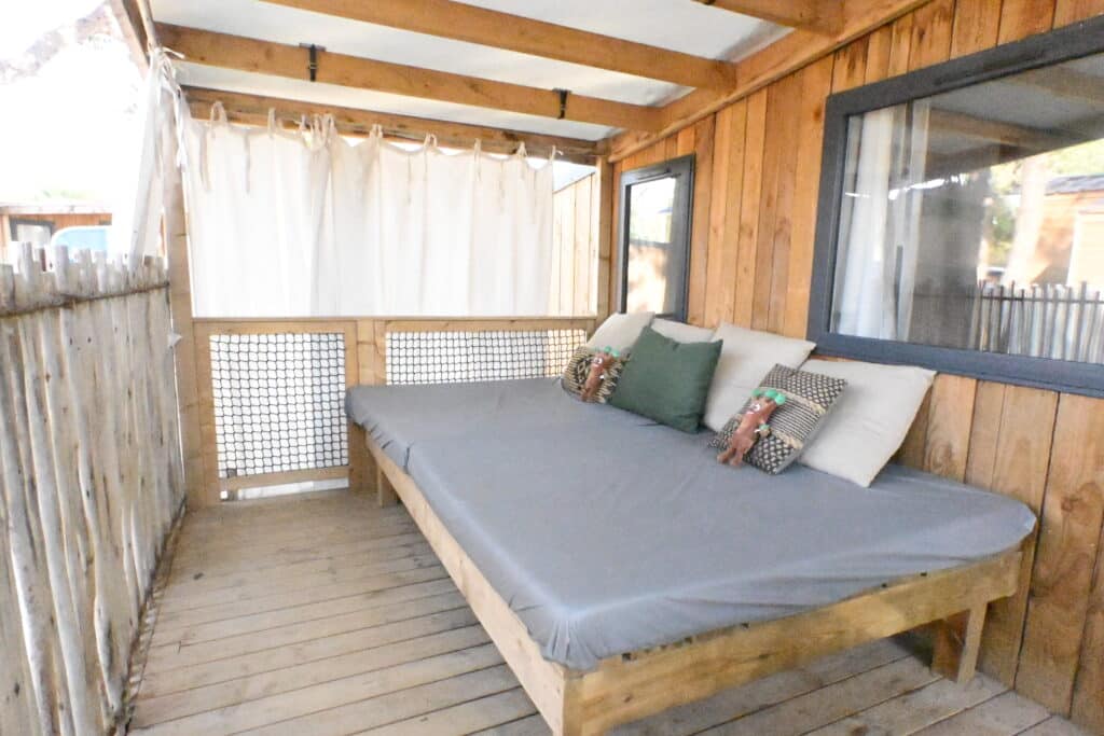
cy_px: 368
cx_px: 552
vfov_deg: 59.5
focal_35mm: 21
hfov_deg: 81.2
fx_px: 644
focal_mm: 14
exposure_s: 1/640
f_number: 16
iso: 64000
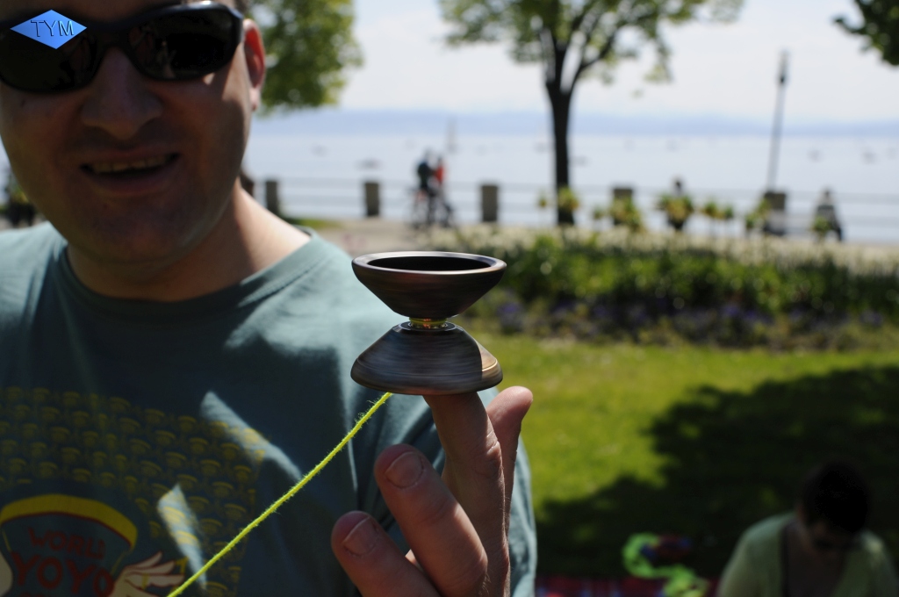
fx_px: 1047
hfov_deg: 46.5
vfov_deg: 31.8
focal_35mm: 42
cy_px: 298
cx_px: 450
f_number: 6.3
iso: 200
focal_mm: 28
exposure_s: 1/1000
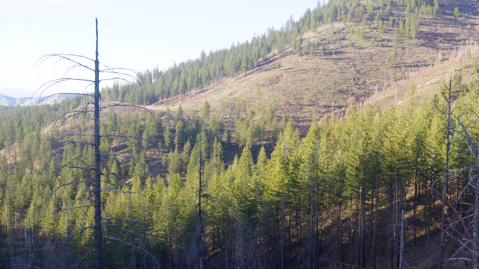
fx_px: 622
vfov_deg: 24.4
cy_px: 172
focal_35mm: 49
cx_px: 275
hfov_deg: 42.0
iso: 100
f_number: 7.1
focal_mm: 26
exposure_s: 1/80
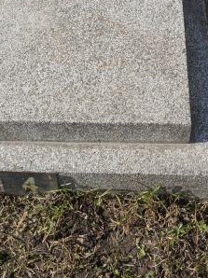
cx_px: 121
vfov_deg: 30.4
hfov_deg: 23.6
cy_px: 51
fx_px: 497
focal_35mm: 62
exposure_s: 1/200
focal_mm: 16
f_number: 9
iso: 100
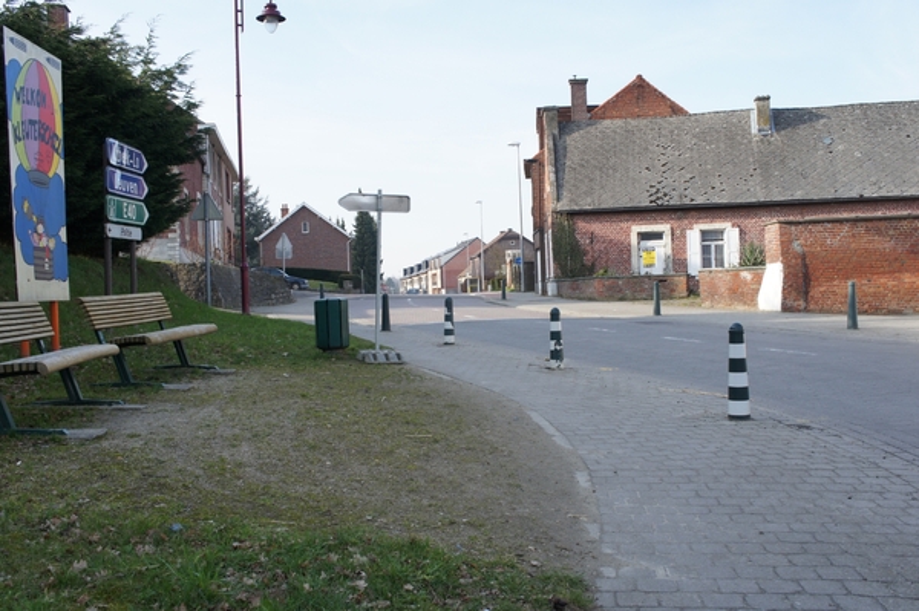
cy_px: 306
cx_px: 460
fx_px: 880
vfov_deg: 38.3
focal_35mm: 34
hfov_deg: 55.1
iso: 200
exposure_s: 1/160
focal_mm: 23
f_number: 8
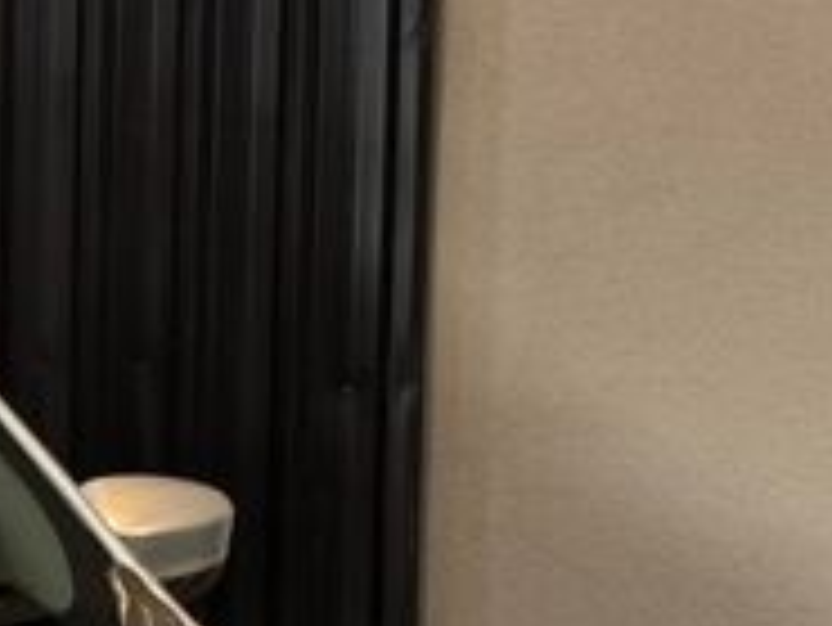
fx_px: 5051
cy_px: 716
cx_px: -576
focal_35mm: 210
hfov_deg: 9.1
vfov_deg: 7.0
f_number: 1.78
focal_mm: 6.76
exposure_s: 1/60
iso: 160
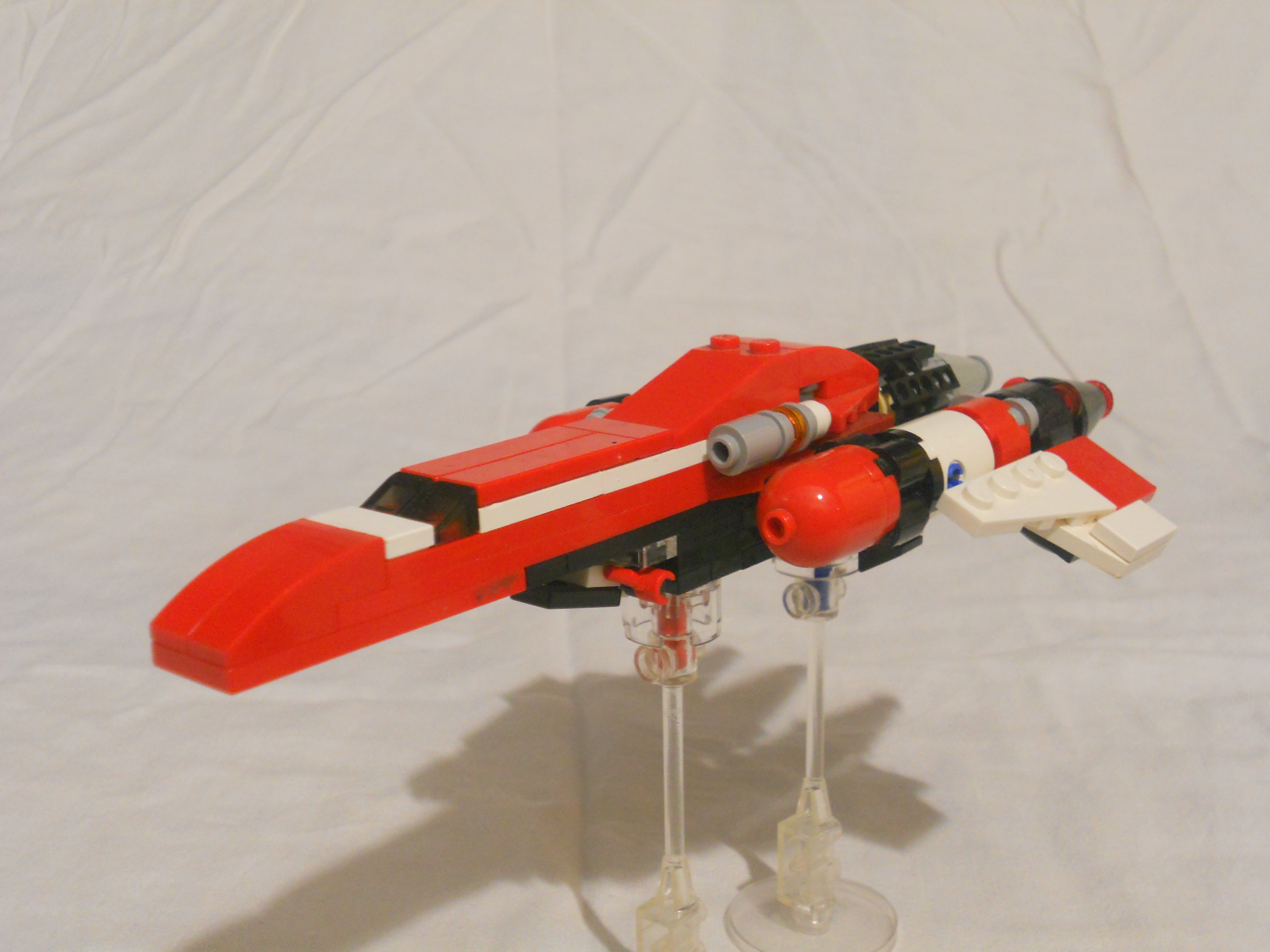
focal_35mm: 46
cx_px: 635
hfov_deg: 41.2
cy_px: 476
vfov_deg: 31.5
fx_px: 1688
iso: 400
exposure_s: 1/2
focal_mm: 8.2
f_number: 4.3
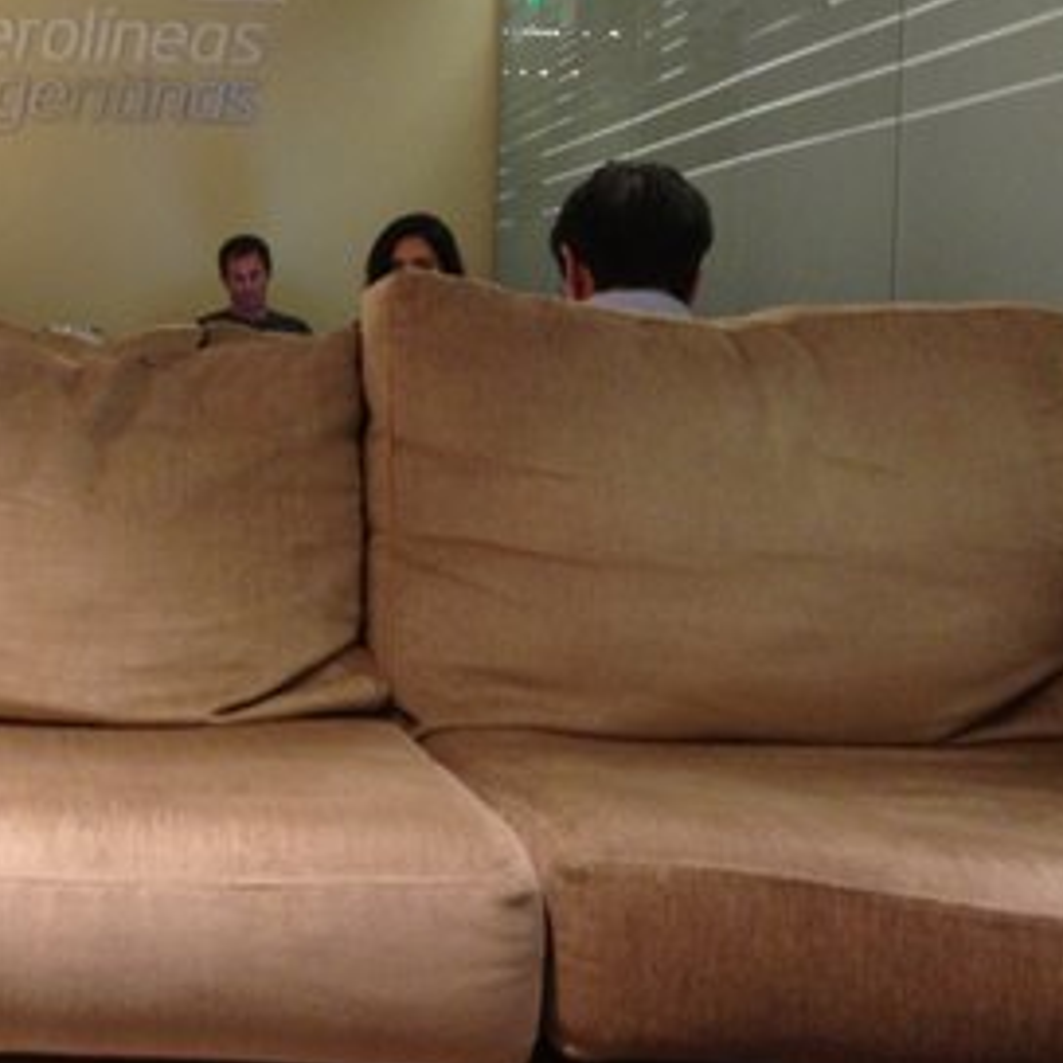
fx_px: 2293
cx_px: 39
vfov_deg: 26.0
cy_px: 369
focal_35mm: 66
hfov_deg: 25.0
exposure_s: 1/20
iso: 200
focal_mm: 4.28
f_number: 2.4
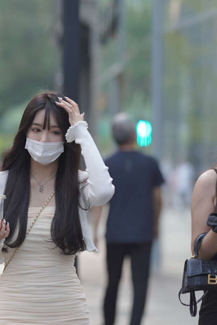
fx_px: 2759
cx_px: 14
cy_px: 245
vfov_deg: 6.8
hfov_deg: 4.5
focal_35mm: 305
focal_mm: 135
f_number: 2.5
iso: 500
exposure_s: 1/400
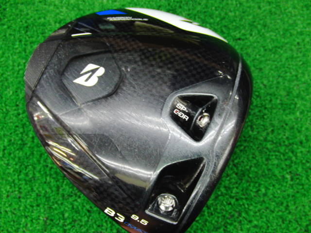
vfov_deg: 38.7
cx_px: 156
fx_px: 332
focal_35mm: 37
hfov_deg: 50.1
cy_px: 116
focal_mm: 6.42
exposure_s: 1/30
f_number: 3.6
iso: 400
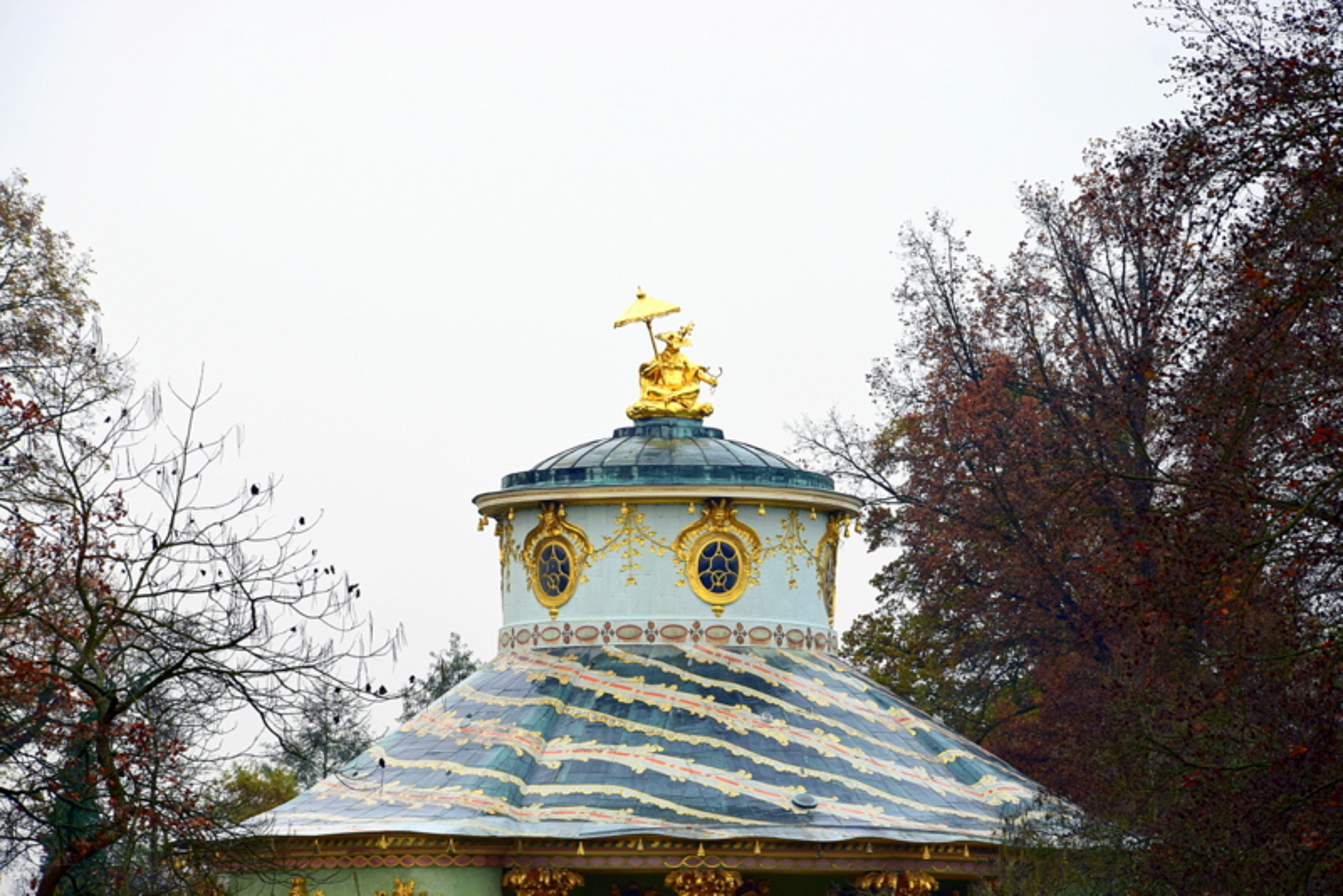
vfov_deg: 8.7
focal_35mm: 158
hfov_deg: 13.0
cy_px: 448
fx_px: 5877
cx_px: 672
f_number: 9
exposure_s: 1/160
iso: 400
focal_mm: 105
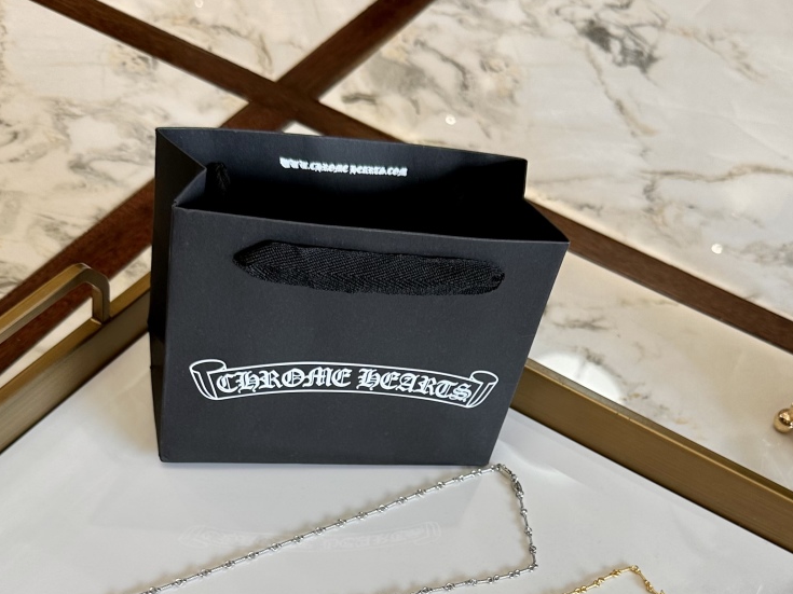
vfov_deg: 28.9
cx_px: 416
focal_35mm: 47
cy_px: 597
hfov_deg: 40.4
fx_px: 1077
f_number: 1.78
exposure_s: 1/100
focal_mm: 6.86
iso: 80
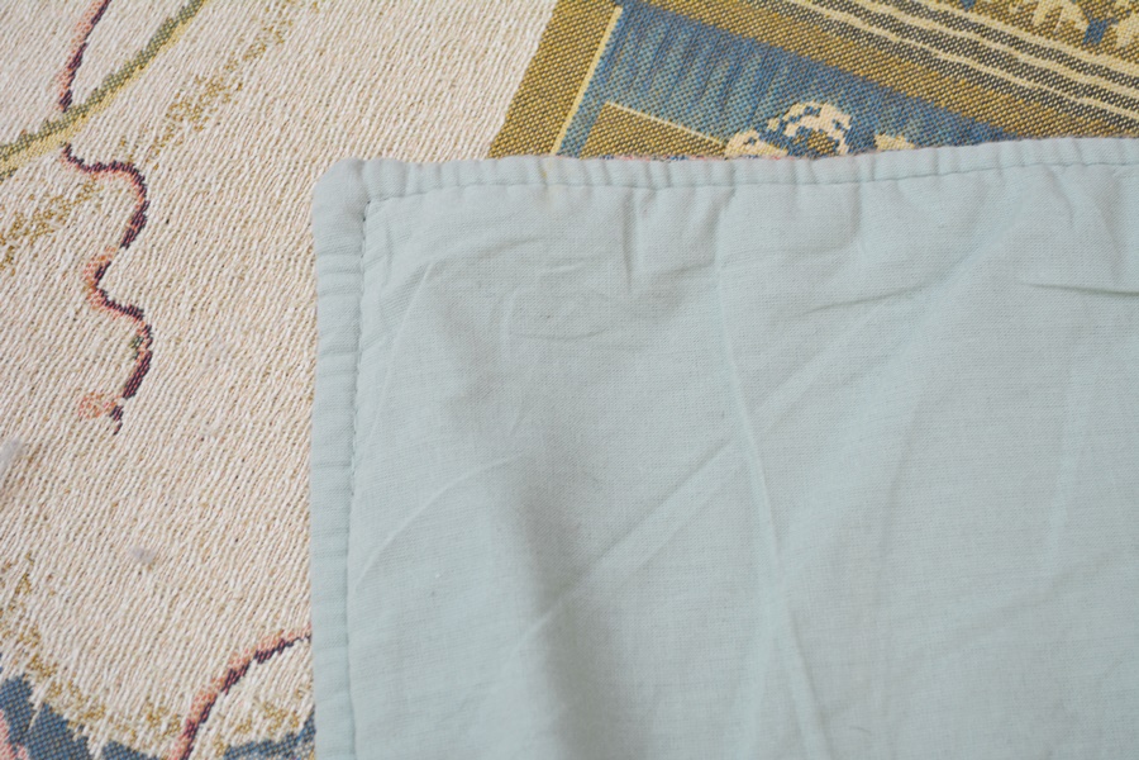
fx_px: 1993
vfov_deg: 21.6
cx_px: 570
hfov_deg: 31.9
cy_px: 380
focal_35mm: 63
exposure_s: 1/60
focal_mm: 42
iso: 500
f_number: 5.3
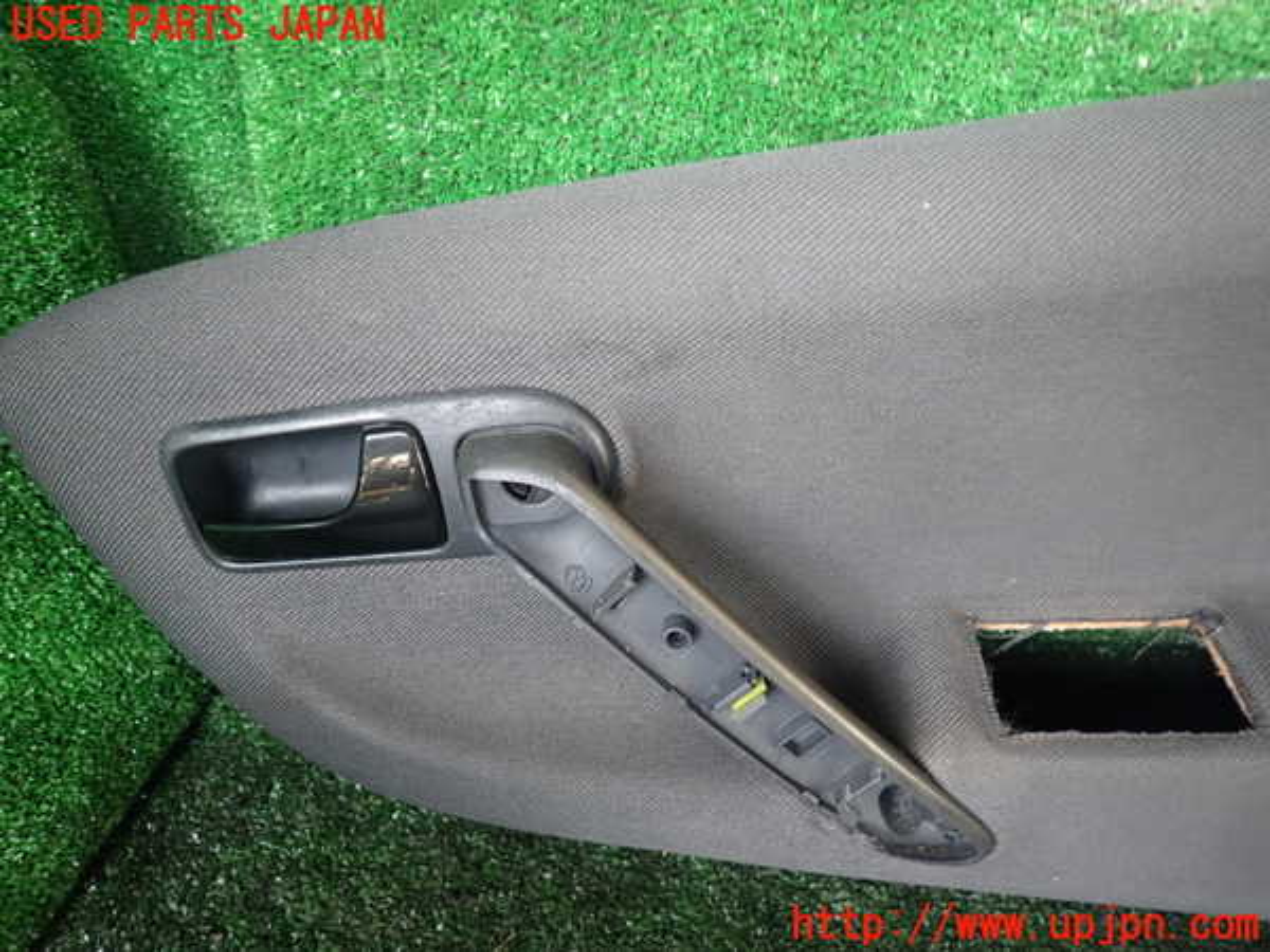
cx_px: 635
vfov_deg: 54.9
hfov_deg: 69.4
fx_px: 917
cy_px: 476
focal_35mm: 25
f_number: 2
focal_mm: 4.5
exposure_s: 1/30
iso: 200
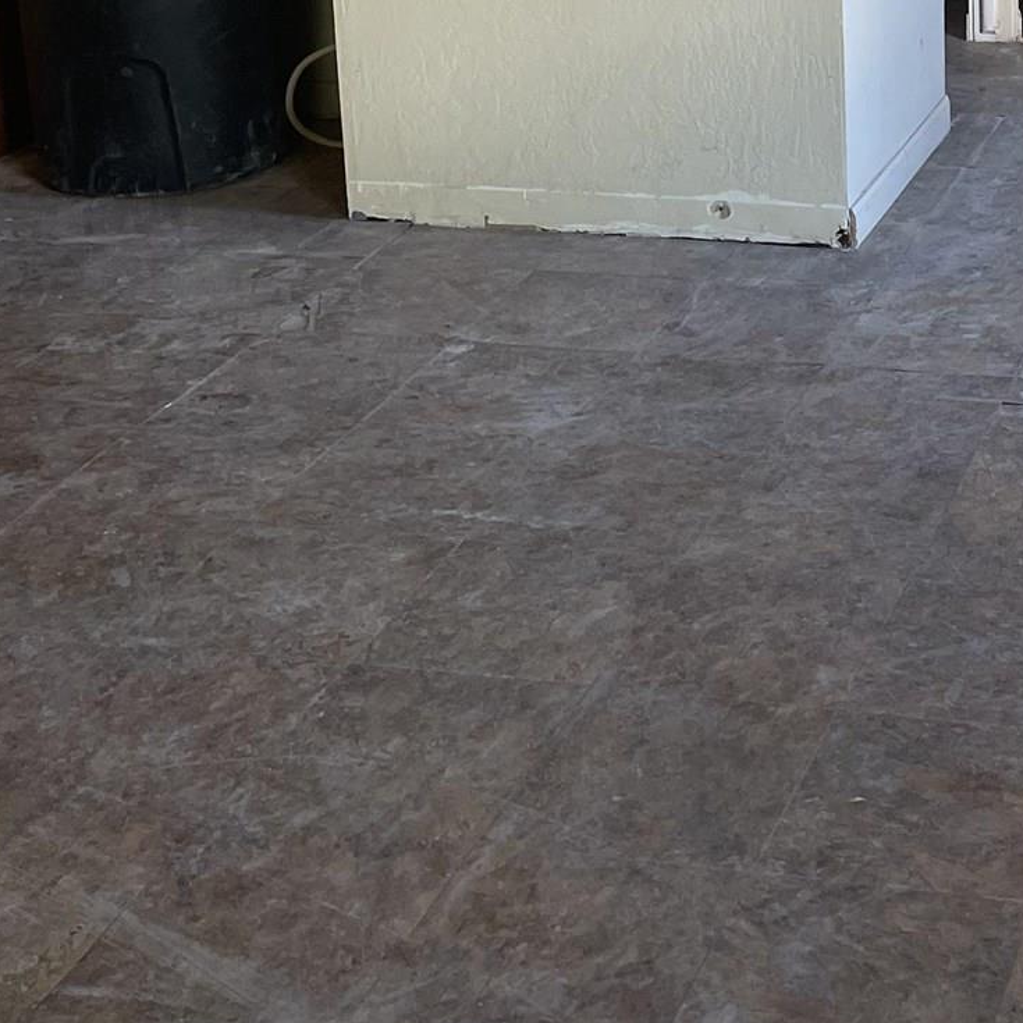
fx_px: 2407
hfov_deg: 22.5
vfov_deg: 21.9
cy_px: -256
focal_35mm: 72
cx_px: 1151
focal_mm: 4.2
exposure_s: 1/121
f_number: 1.6
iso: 80
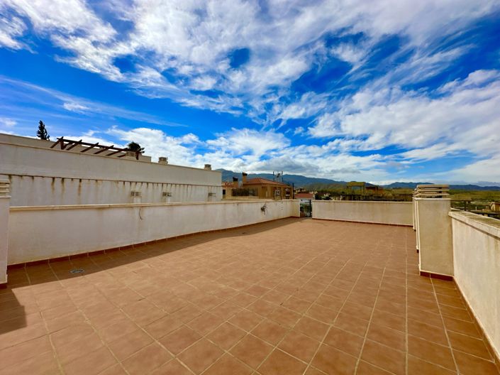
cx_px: 250
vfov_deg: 85.6
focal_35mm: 14
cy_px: 188
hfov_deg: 102.1
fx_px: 202
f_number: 2.2
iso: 50
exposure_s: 1/4464
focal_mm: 2.22
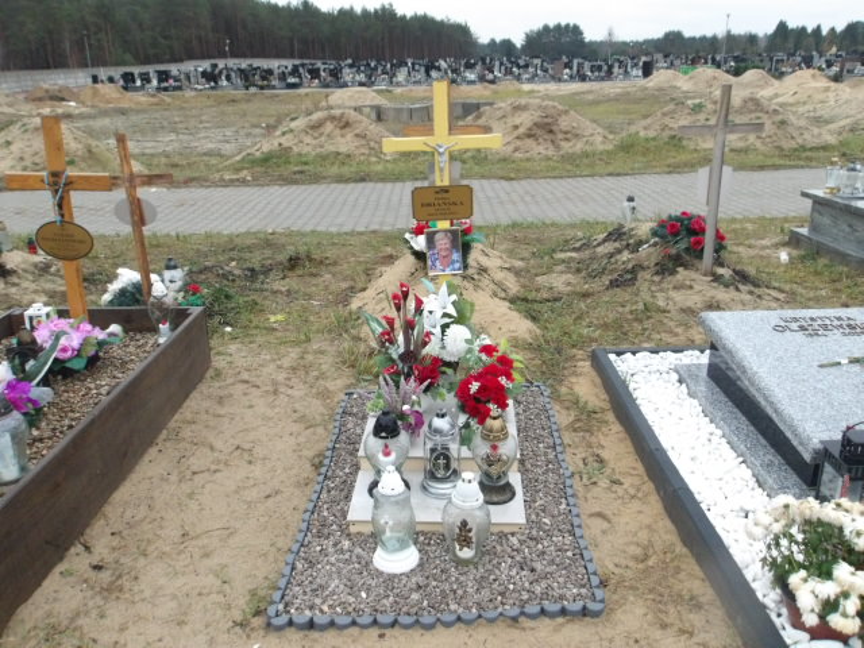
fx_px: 674
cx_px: 432
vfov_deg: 51.4
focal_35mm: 27
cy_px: 324
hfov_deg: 65.3
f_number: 10.4
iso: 929
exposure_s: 1/60
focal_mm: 4.9
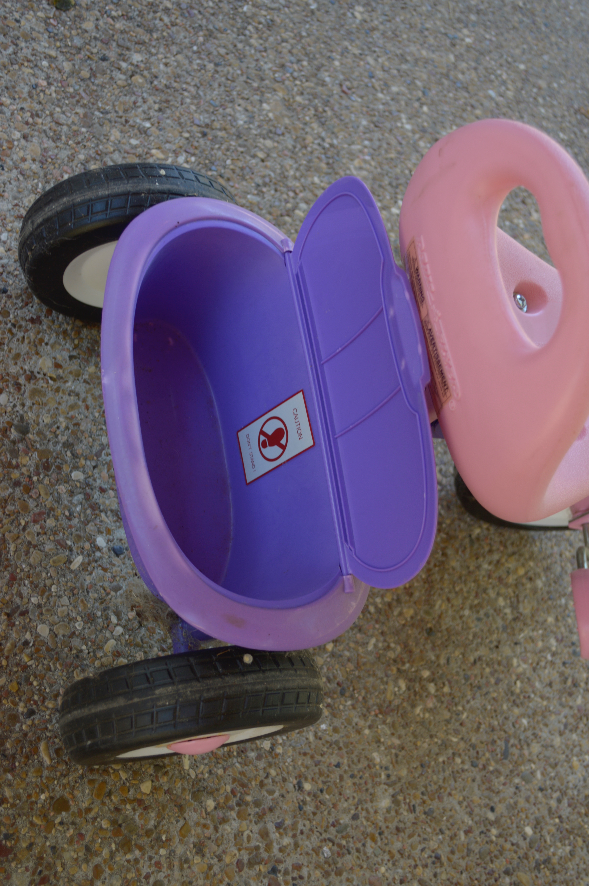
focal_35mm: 44
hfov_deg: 30.8
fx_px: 1069
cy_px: 443
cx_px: 294
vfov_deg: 45.0
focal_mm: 29
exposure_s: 1/40
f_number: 4.5
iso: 100
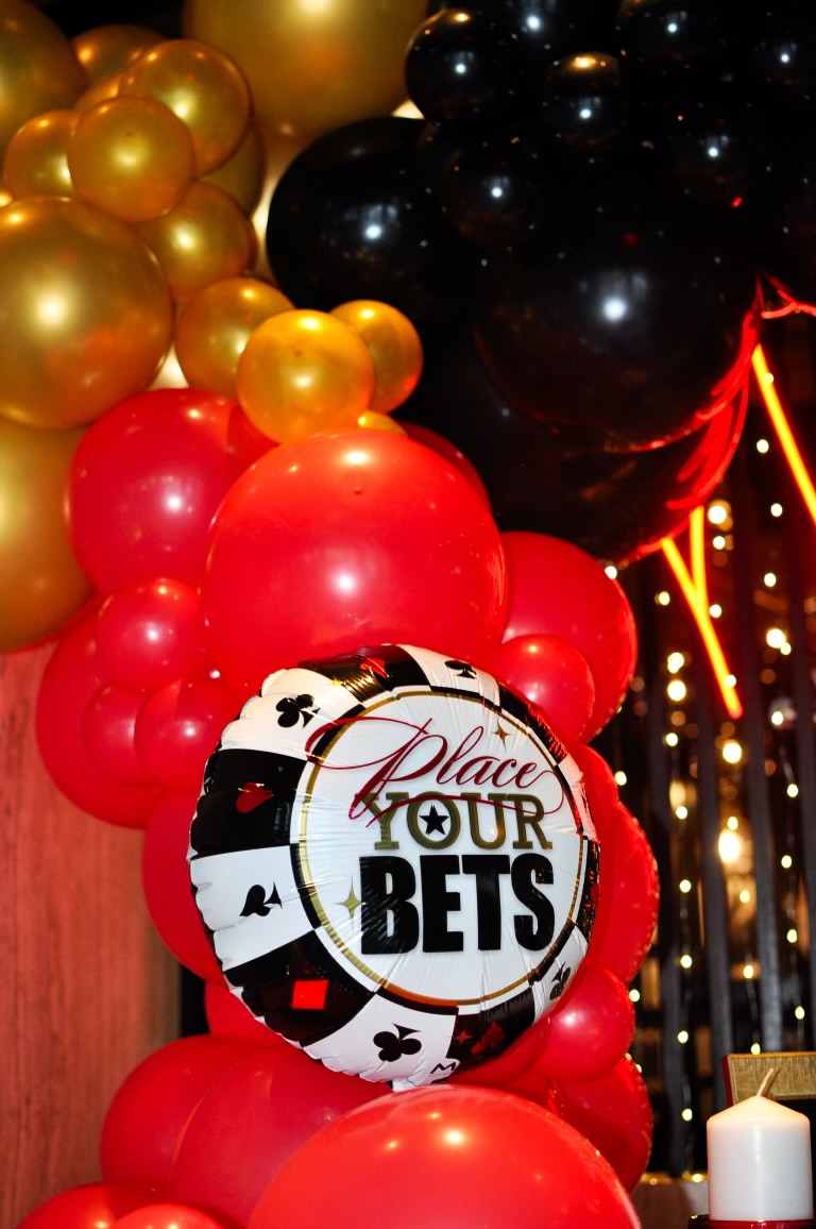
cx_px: 408
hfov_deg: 25.7
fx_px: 1789
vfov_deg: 37.9
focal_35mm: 52
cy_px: 614
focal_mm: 35
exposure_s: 1/60
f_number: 2.8
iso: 800
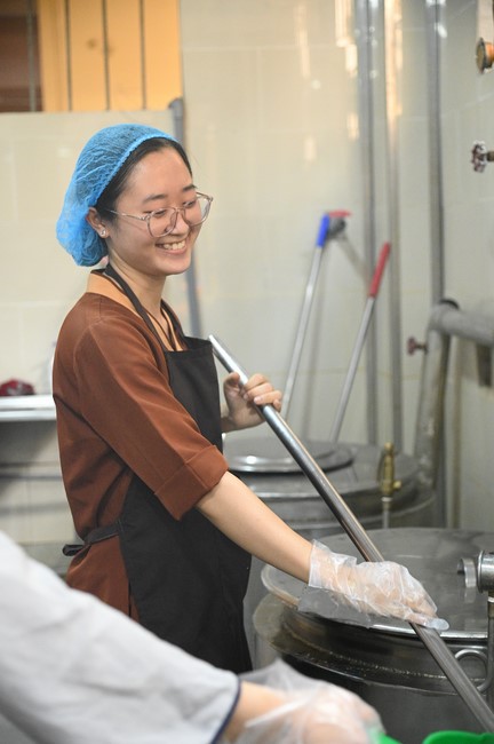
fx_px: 1196
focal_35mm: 58
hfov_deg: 23.3
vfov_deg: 34.5
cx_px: 247
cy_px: 372
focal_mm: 58
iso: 10000
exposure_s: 1/250
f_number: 4
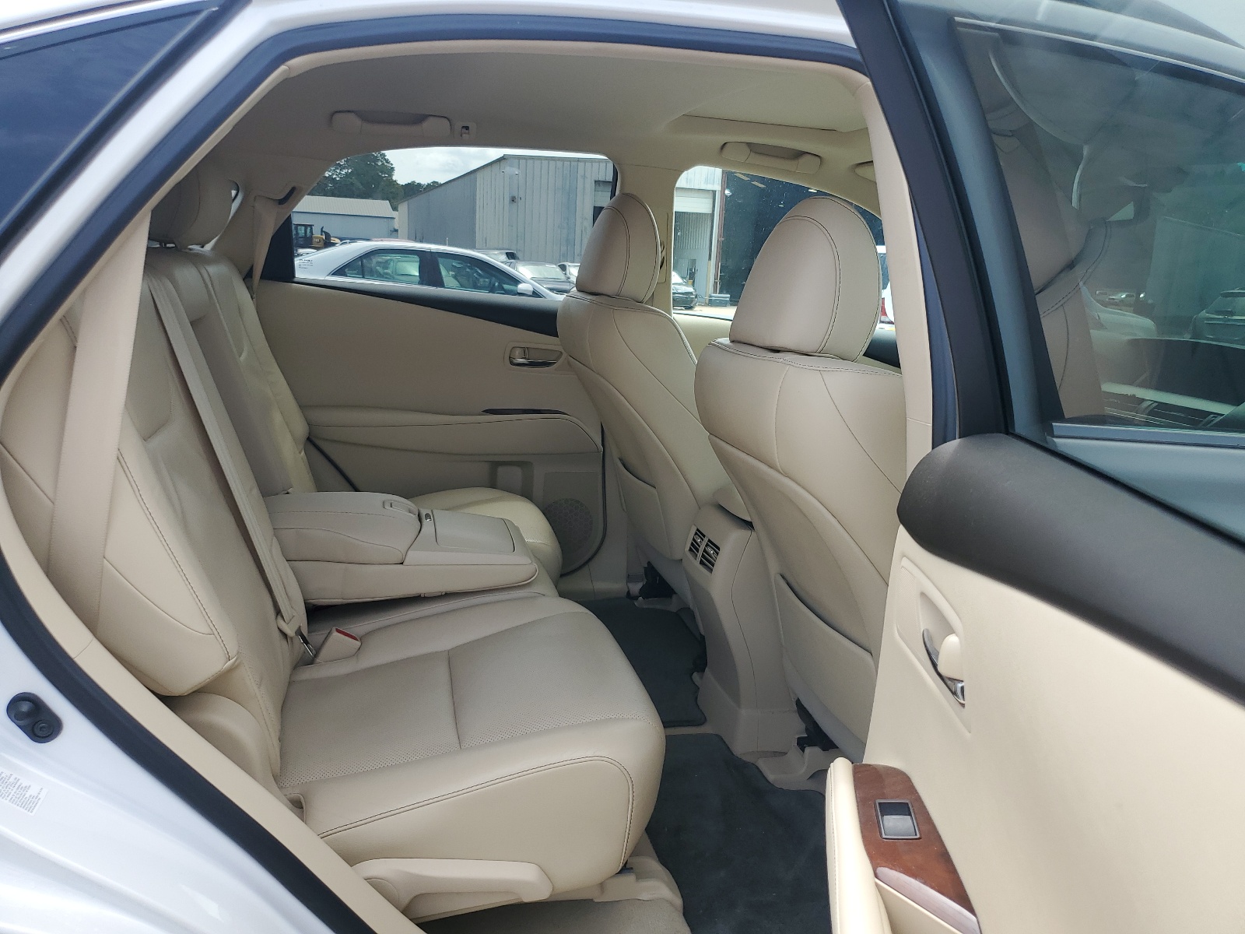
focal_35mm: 26
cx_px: 622
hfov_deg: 67.3
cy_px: 467
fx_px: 935
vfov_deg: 53.1
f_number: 1.5
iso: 50
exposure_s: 1/714
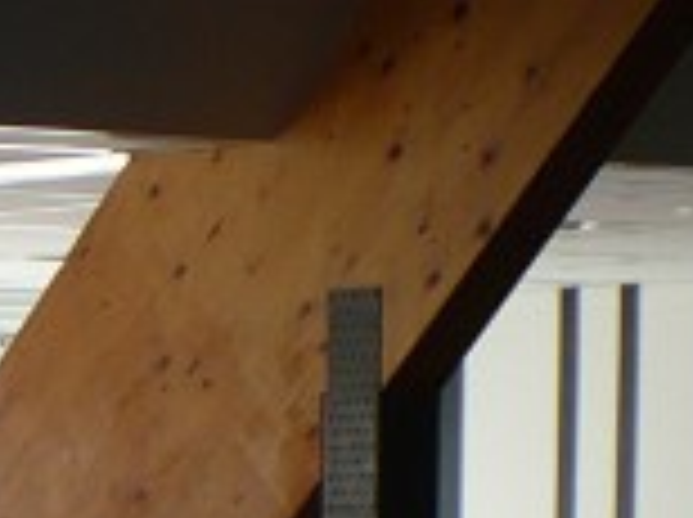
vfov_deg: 4.6
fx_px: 6236
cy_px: 1347
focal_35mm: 312
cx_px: -842
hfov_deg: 6.1
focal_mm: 9.9
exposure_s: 1/100
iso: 100
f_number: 3.1
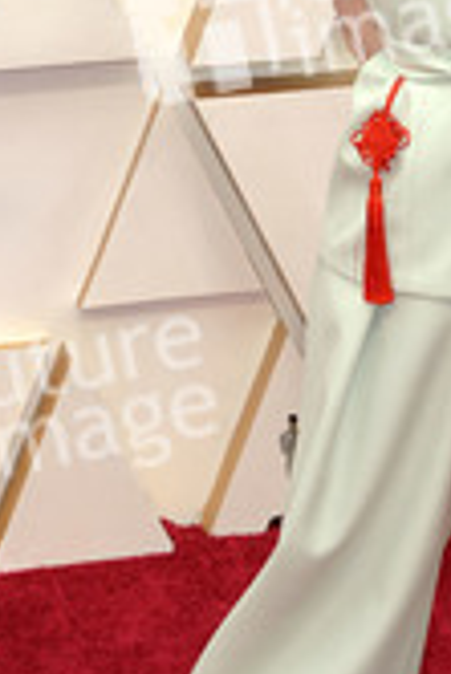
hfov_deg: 8.1
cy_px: 211
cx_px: 453
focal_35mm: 169
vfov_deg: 12.1
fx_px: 3169
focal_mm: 70
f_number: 7.1
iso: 1000
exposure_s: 1/250
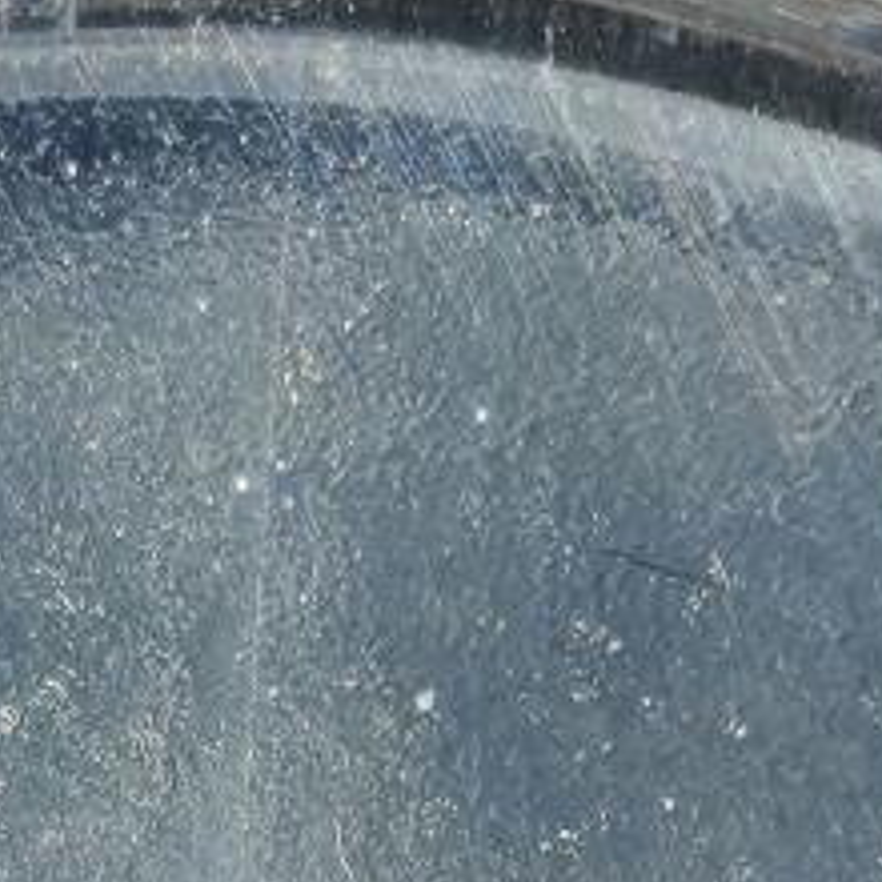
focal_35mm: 384
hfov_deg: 4.6
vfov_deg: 4.5
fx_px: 11069
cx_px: -76
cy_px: 1135
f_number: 1.63
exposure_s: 1/128
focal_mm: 5.85
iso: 50
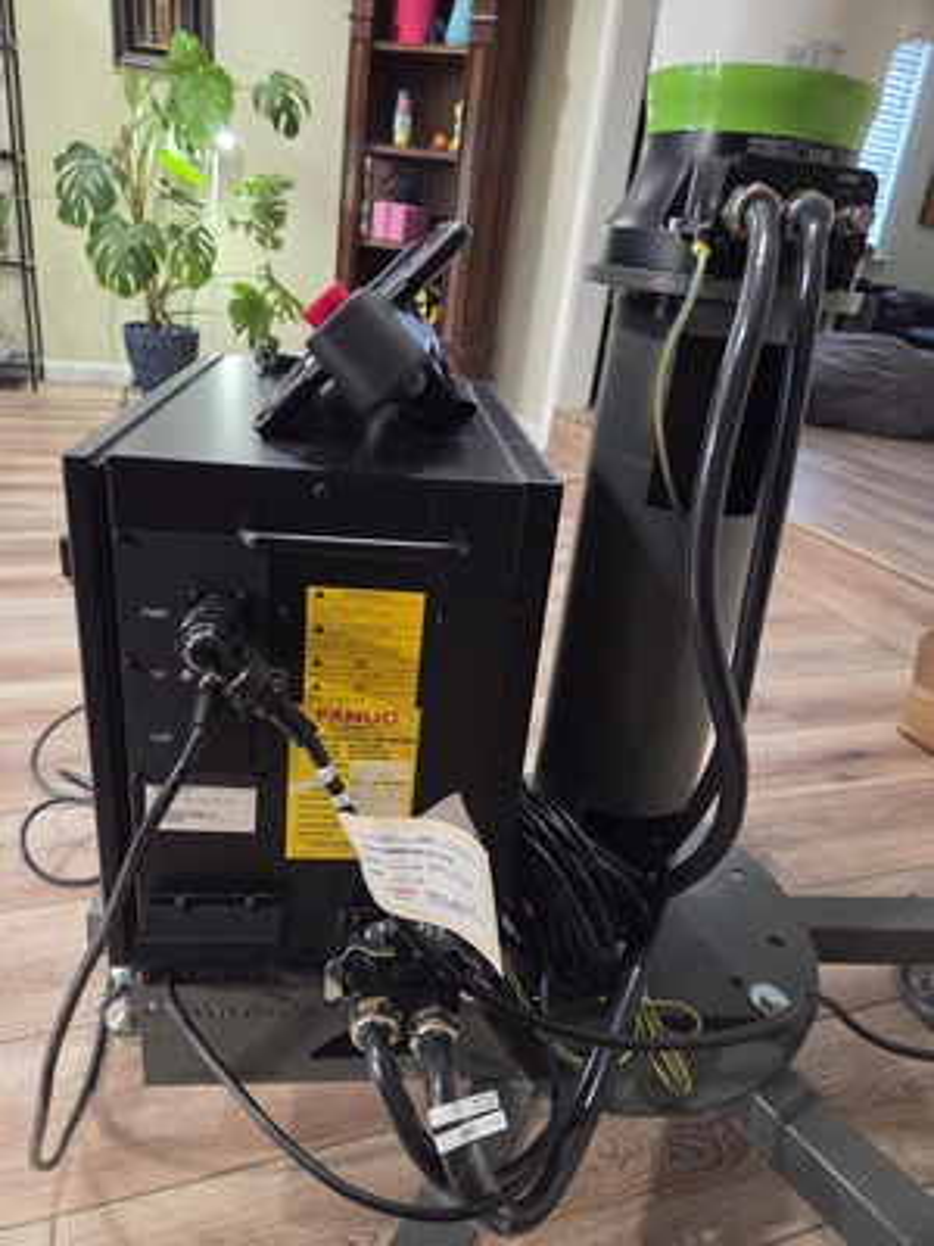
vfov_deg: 73.9
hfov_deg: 58.9
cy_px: 623
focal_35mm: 23
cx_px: 467
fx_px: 827
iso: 1250
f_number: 1.8
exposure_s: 1/120
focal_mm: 5.4
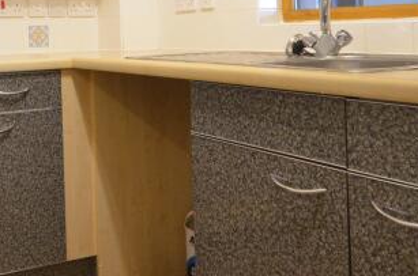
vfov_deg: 25.8
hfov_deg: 37.5
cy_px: 19
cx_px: 54
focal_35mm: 50
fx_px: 579
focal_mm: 10
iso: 1250
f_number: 4
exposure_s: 1/30
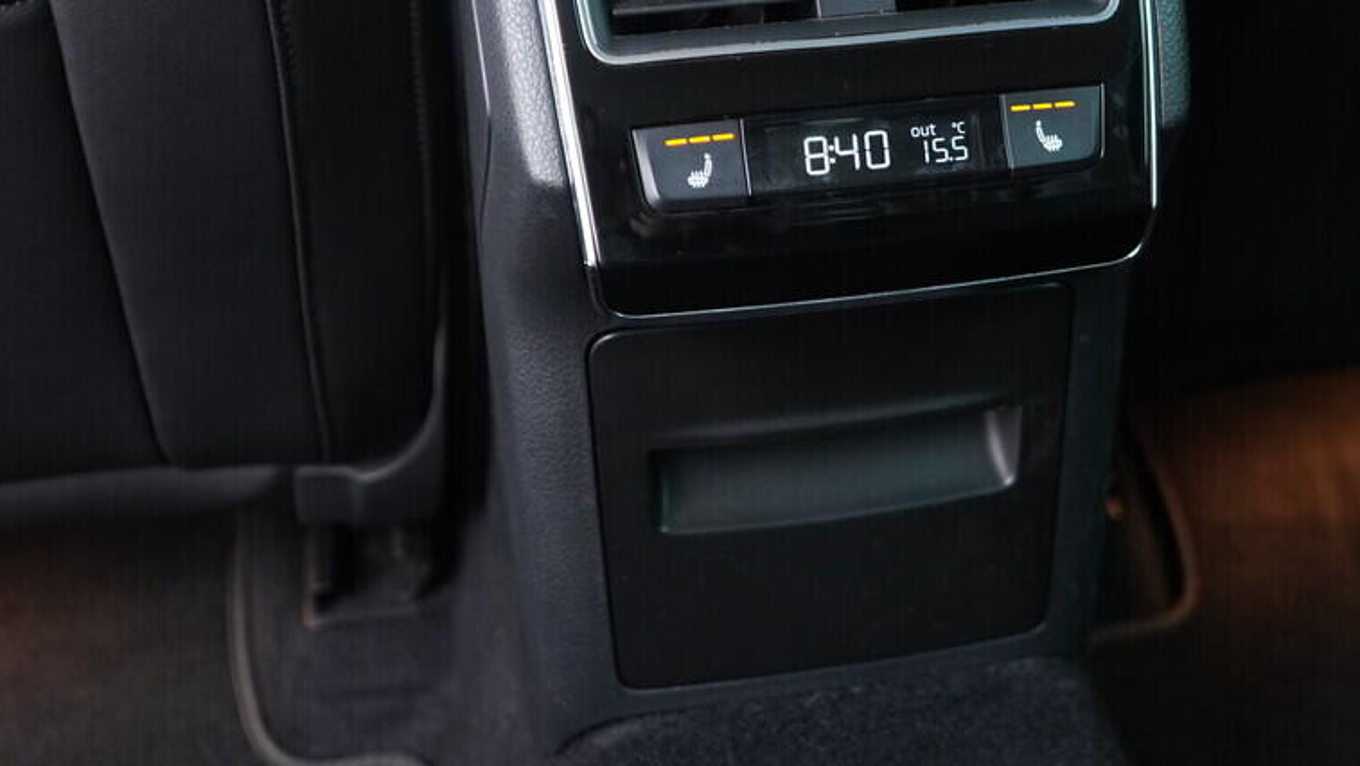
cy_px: 183
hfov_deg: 40.5
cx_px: 778
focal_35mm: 51
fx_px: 1839
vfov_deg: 23.2
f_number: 2.8
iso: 1000
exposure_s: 1/40
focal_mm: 24
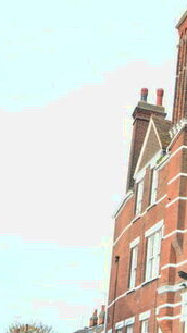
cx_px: 316
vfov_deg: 30.6
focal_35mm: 68
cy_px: 229
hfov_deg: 15.6
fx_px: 601
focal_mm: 19
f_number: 5
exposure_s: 1/100
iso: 100
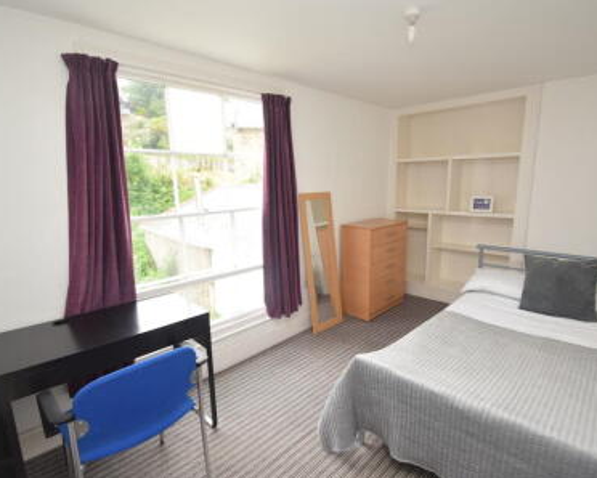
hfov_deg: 86.0
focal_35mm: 18
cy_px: 240
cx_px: 334
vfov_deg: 73.8
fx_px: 318
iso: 500
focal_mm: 10
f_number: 5.6
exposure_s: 1/125
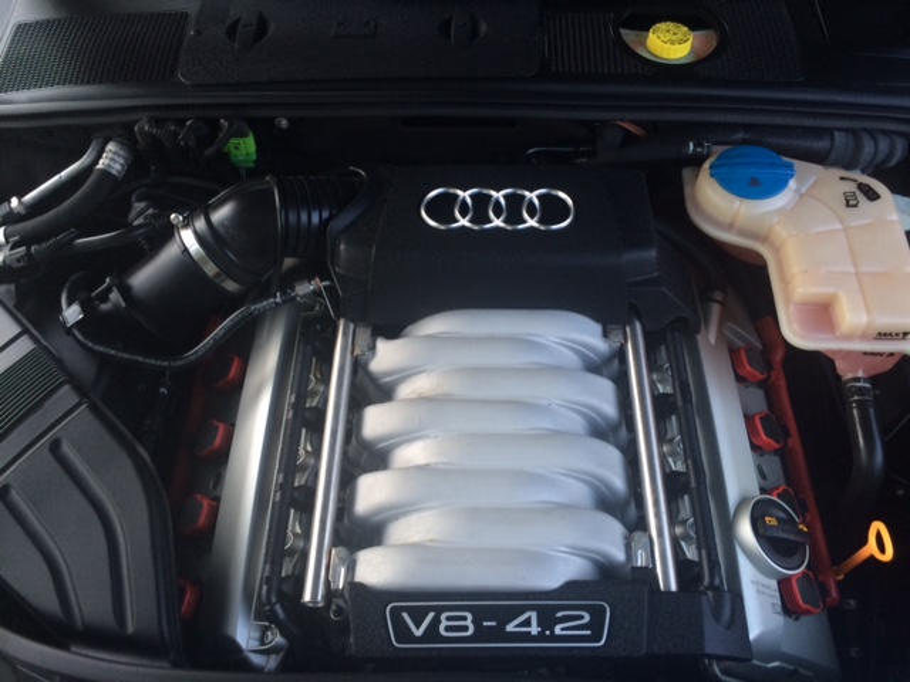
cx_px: 455
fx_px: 762
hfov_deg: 61.7
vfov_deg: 48.2
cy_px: 341
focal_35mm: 29
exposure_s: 1/30
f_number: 2.2
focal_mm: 4.15
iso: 40
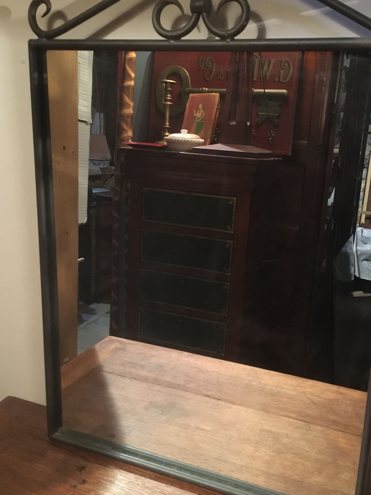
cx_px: 210
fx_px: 514
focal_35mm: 36
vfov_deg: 51.4
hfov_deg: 39.6
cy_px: 245
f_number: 2.2
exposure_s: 1/17
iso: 320
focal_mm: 4.15
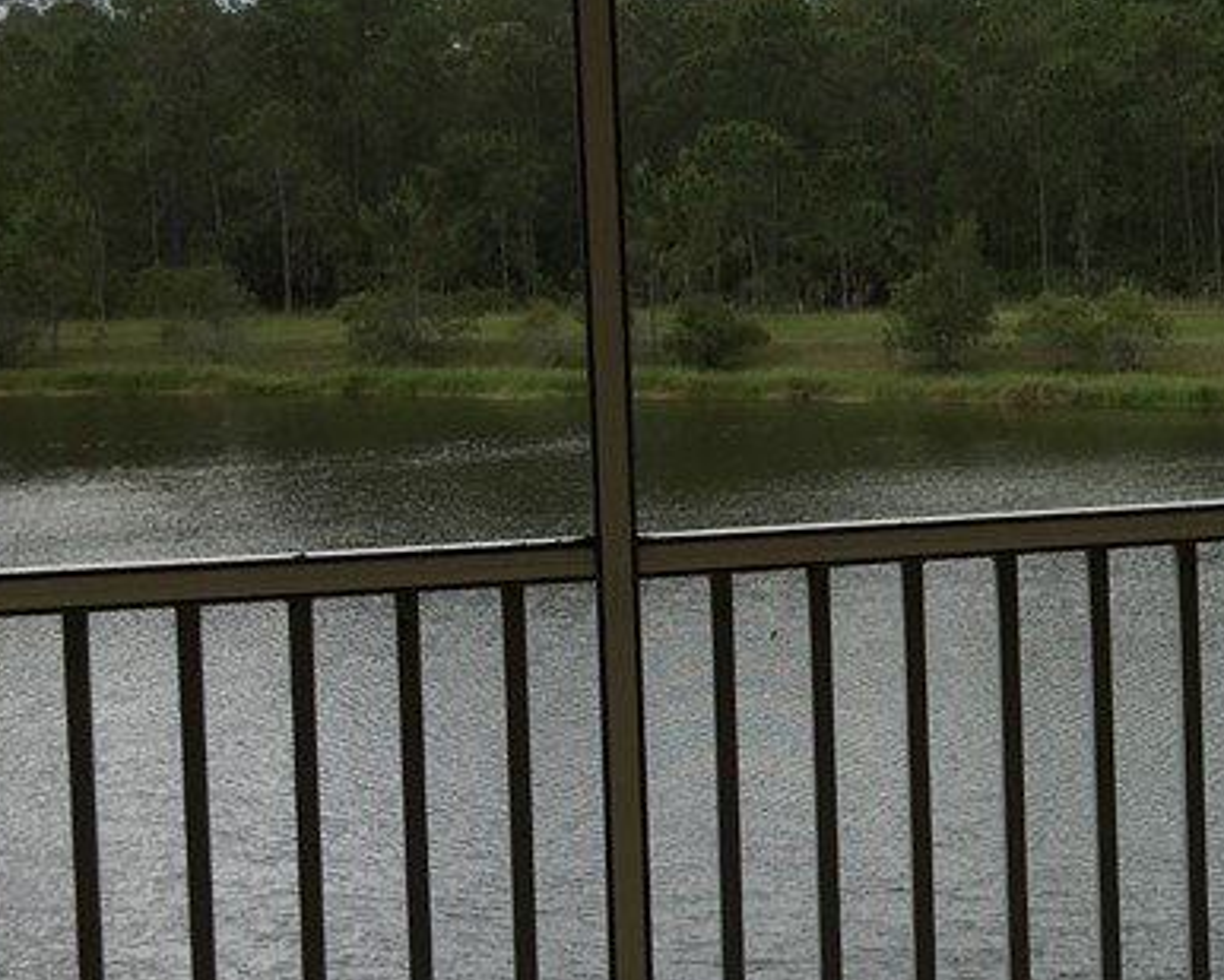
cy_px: 320
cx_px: 1528
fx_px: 2718
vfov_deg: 20.4
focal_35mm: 75
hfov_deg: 23.0
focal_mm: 4.15
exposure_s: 1/1202
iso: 25
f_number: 2.2
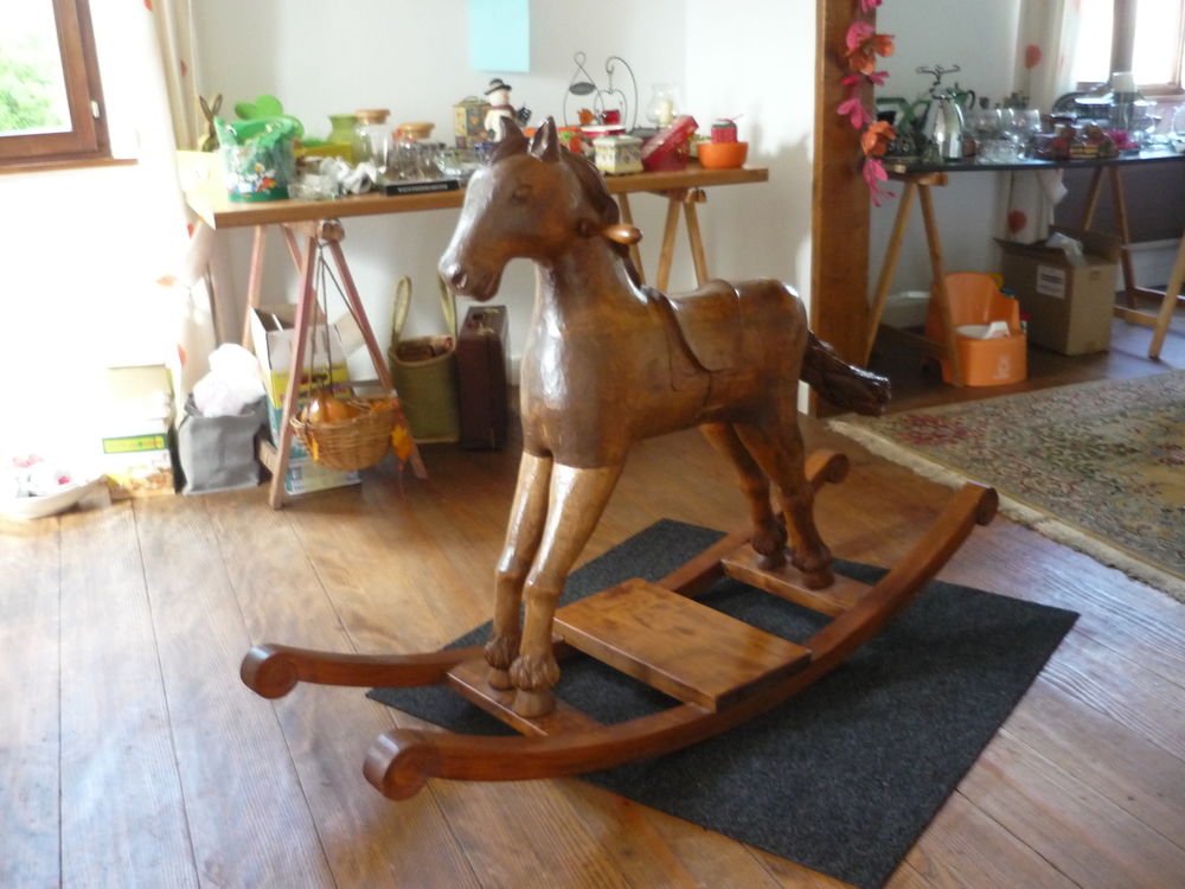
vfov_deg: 42.9
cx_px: 592
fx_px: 1130
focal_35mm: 33
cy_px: 444
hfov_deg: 55.4
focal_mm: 5.5
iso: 400
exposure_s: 1/20
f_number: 2.8
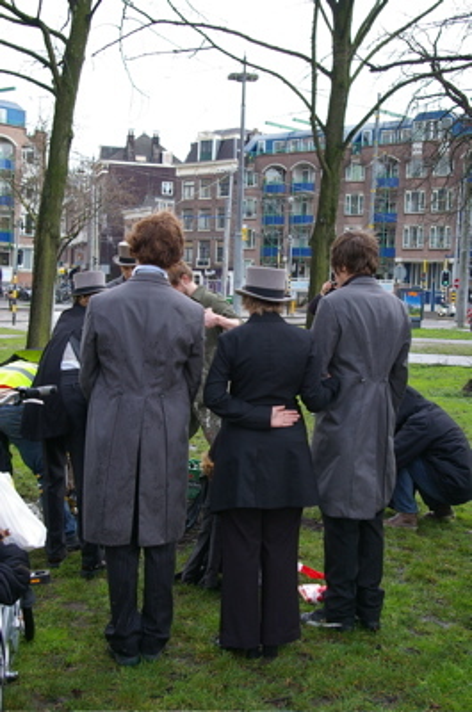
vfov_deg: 40.0
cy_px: 356
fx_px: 978
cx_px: 236
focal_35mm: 50
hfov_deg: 27.1
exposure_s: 1/90
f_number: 5.6
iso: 400
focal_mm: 33
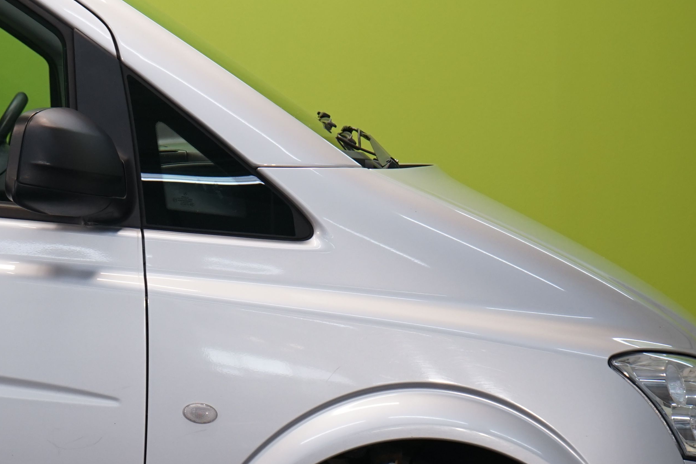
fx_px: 3209
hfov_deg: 12.3
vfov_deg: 8.3
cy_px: 320
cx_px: 181
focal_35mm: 166
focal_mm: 70
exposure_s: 1/40
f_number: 6.3
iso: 500
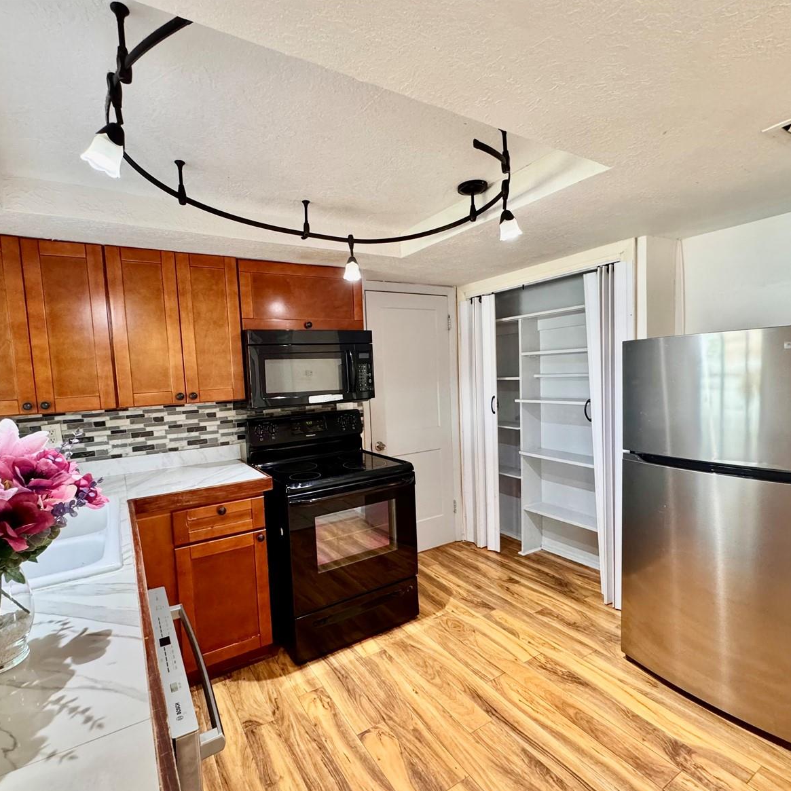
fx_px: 439
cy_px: 404
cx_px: 366
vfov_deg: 84.0
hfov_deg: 83.8
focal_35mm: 17
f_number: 2.2
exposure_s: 1/60
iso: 400
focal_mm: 2.22
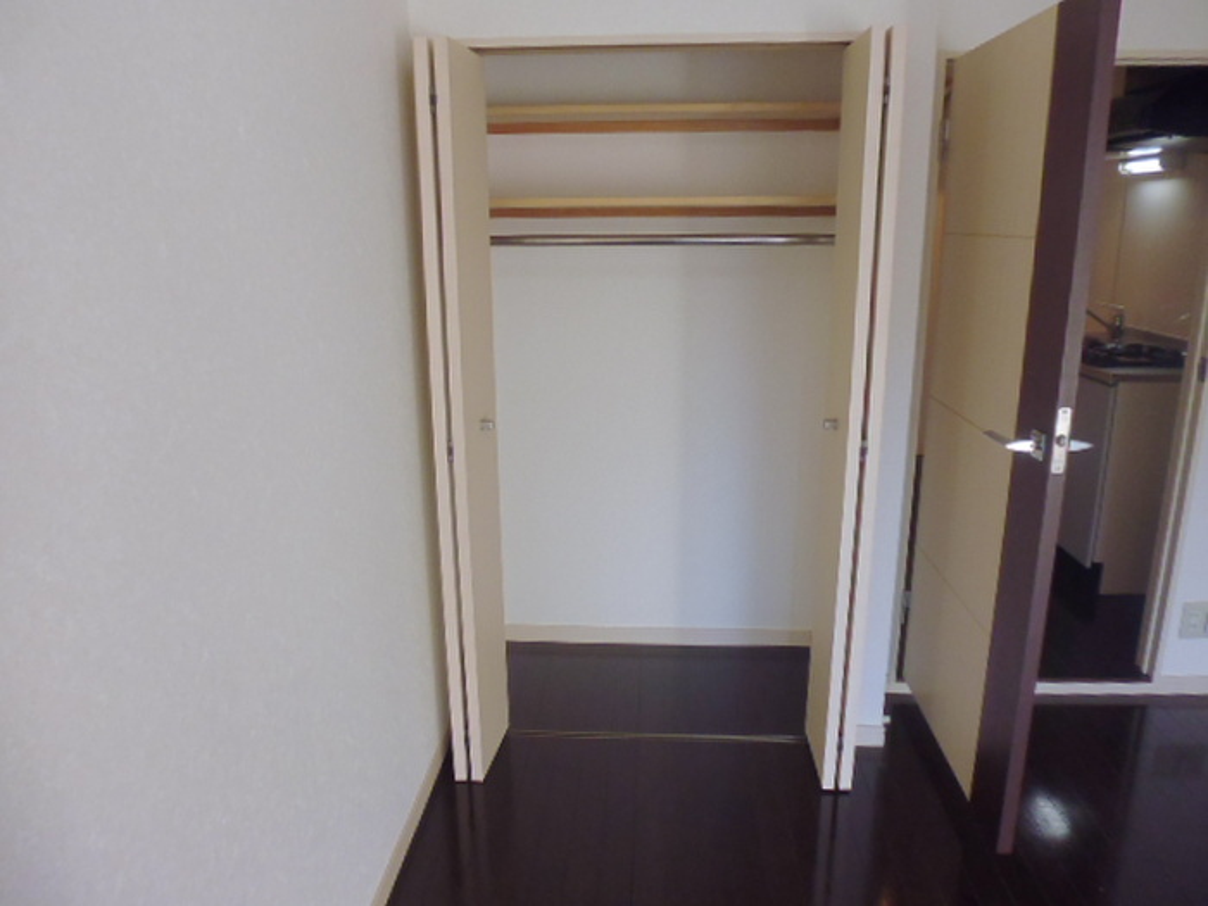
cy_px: 453
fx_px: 838
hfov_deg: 71.6
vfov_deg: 56.8
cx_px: 604
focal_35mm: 24
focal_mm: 4.3
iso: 250
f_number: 2.8
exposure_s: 1/60
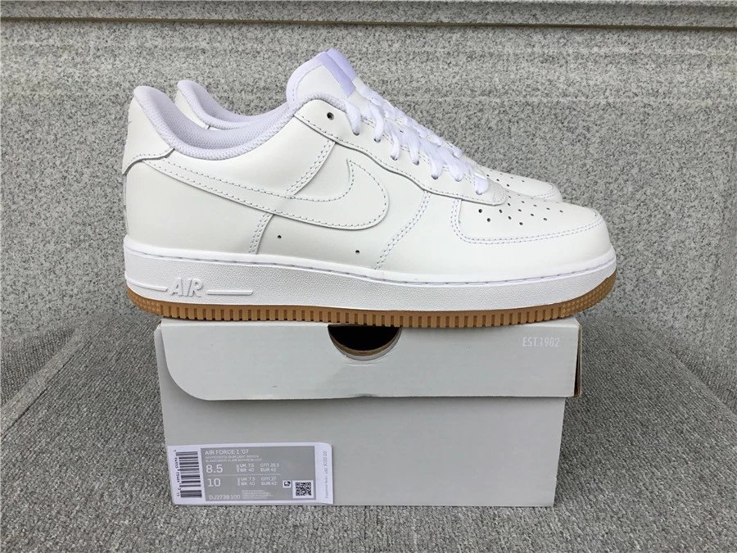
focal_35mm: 31
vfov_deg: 45.4
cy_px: 276
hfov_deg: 58.4
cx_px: 368
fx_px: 660
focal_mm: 3.3
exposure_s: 1/108
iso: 25
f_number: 2.4
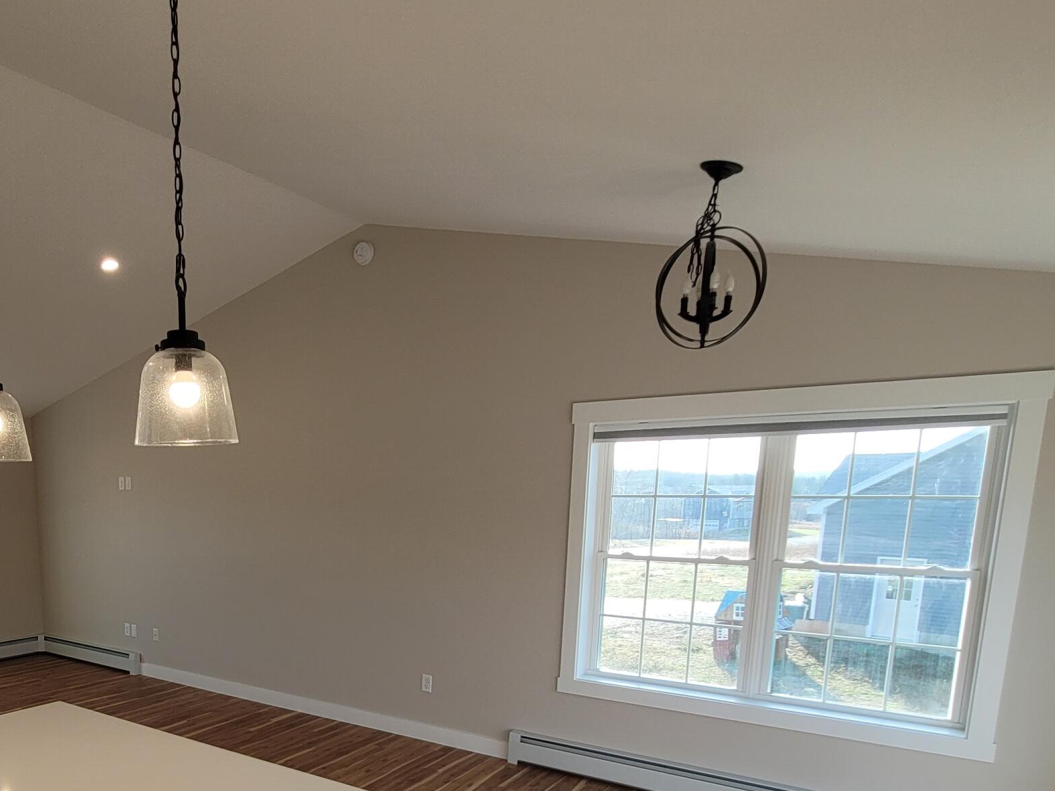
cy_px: 627
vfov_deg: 51.6
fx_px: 762
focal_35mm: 25
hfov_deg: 66.1
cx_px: 294
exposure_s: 1/133
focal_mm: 1.74
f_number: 2.2
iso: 40
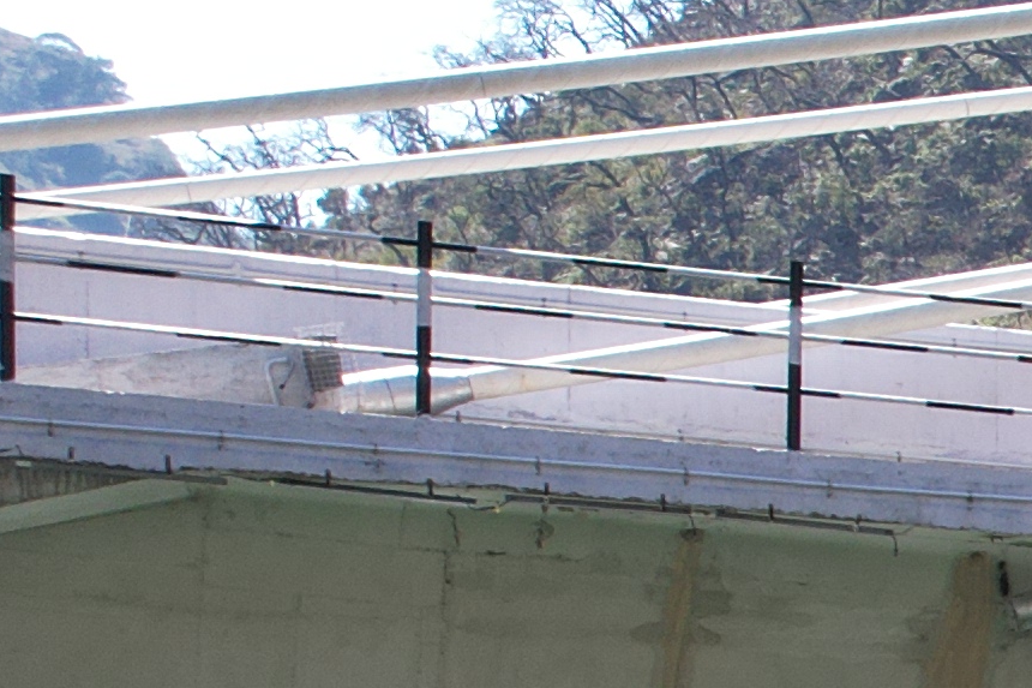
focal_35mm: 140
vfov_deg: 9.4
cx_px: 2743
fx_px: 4012
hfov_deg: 11.3
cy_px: 1131
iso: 100
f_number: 2.8
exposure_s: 1/725
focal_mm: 8.38
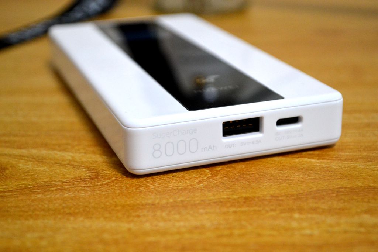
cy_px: 126
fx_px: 709
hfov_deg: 29.9
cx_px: 189
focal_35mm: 68
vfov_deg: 20.2
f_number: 5.3
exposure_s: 1/60
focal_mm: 45
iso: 1250
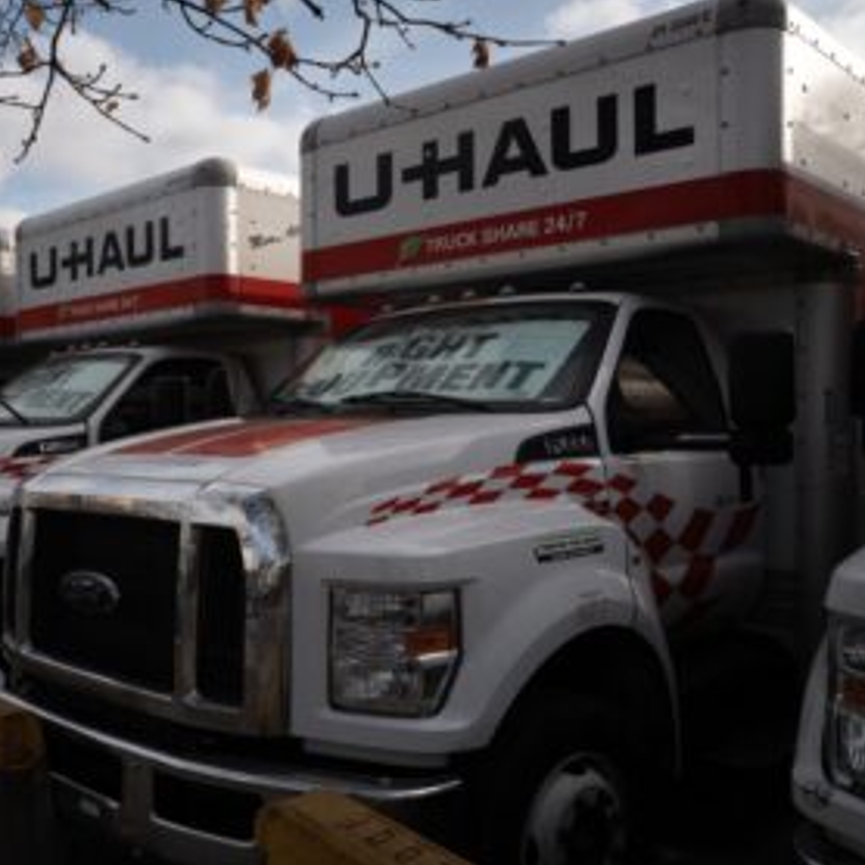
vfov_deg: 46.0
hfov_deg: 45.2
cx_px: 277
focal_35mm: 36
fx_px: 1018
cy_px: 432
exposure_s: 1/500
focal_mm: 28
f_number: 11
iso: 400
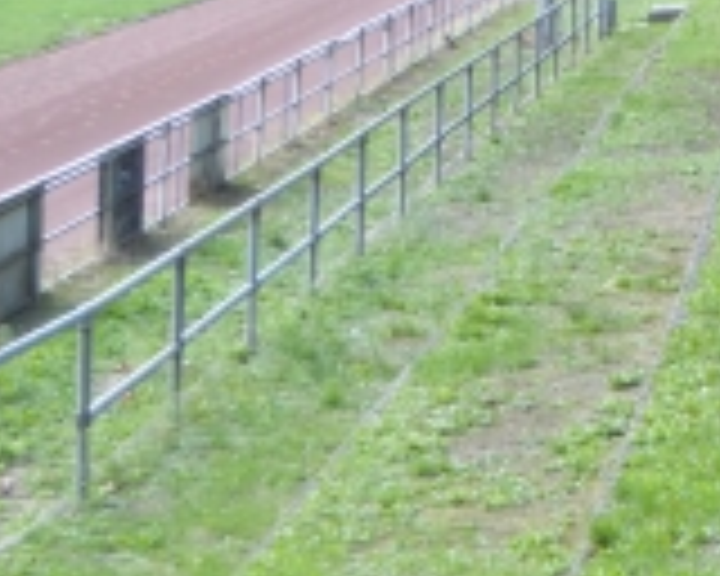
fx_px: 3793
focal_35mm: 178
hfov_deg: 10.8
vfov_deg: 8.7
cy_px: 171
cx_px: 675
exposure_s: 1/60
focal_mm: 11.7
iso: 320
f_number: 4.4
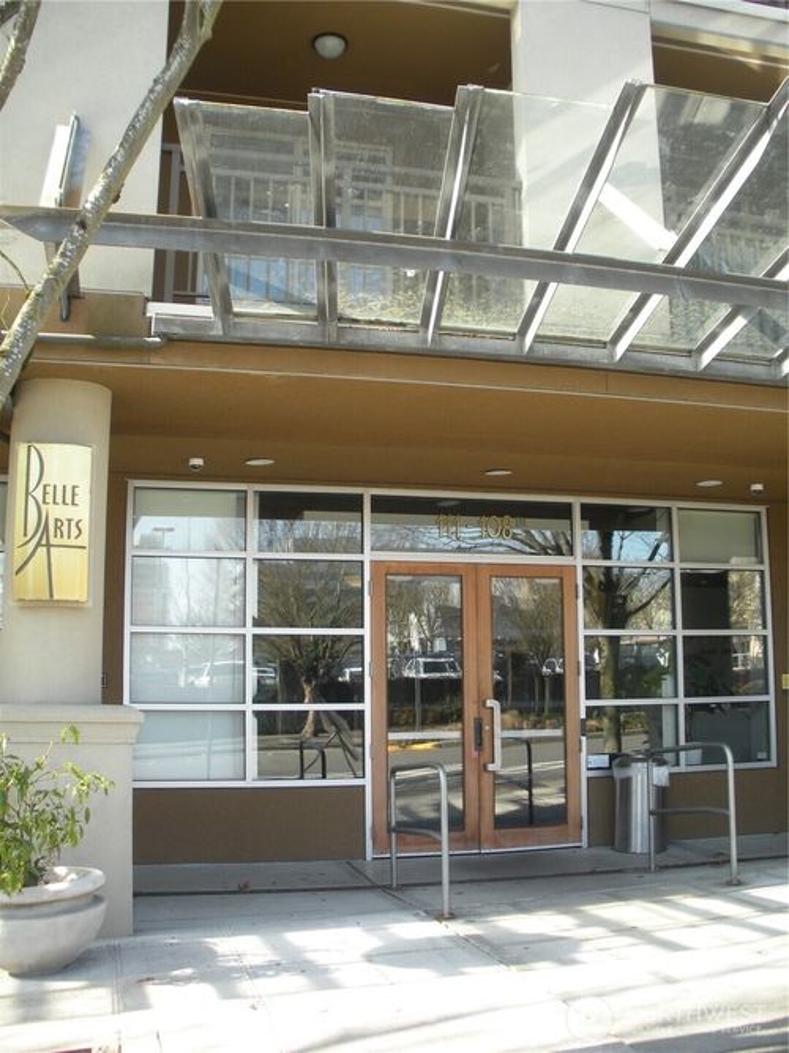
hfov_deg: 40.7
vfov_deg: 52.6
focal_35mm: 35
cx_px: 394
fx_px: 1064
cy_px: 526
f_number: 3.5
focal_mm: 6.3
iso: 92
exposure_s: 1/104
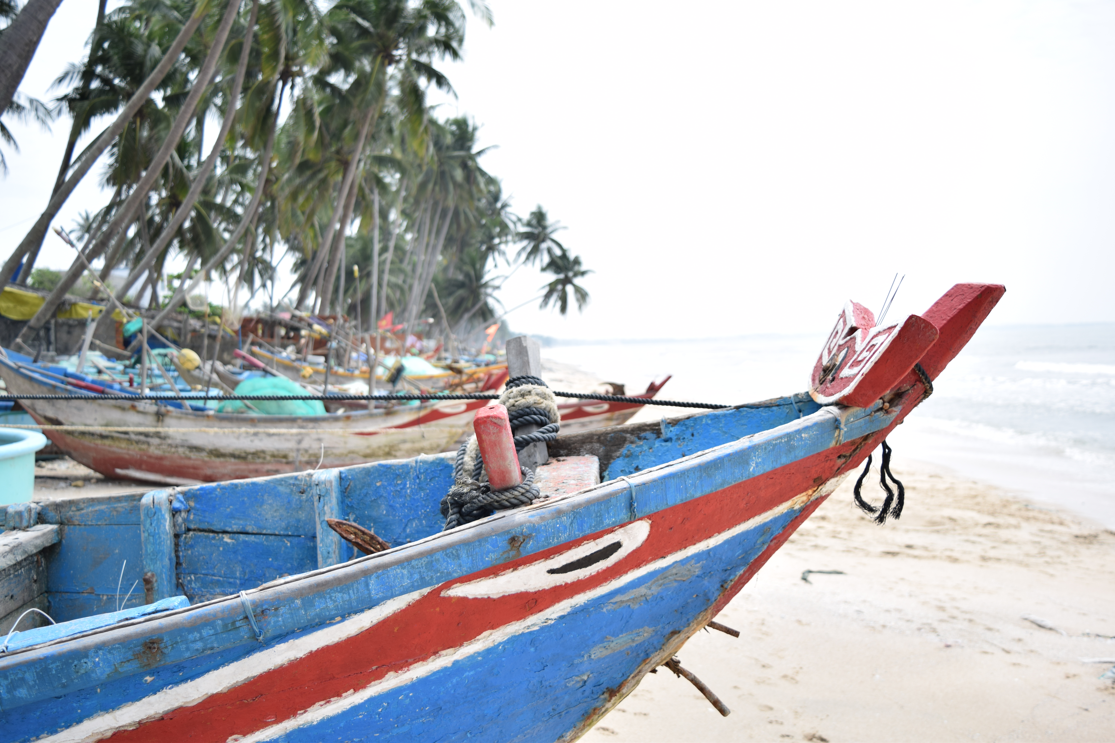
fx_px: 1115
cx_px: 558
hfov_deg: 53.1
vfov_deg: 36.9
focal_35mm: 36
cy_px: 372
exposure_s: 1/500
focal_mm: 24
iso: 100
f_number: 4
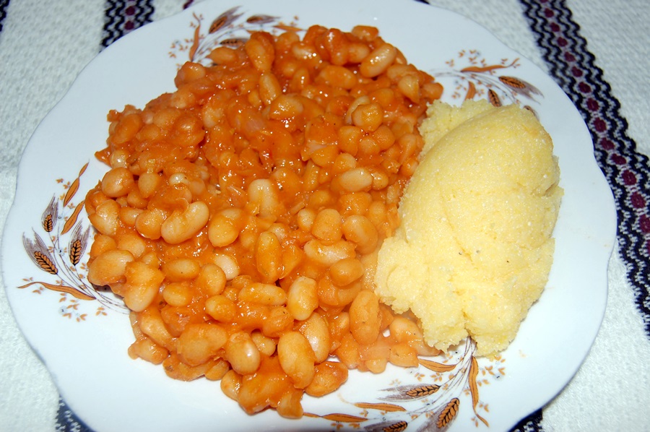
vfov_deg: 36.8
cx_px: 325
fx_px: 649
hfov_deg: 53.2
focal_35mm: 36
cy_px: 216
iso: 200
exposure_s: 1/60
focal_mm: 24
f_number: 6.3
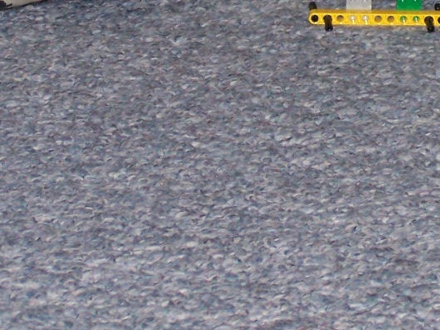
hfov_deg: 8.1
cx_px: 519
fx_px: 3063
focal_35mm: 241
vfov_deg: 6.1
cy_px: -55
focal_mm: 13.7
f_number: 3.2
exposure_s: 1/90
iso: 140
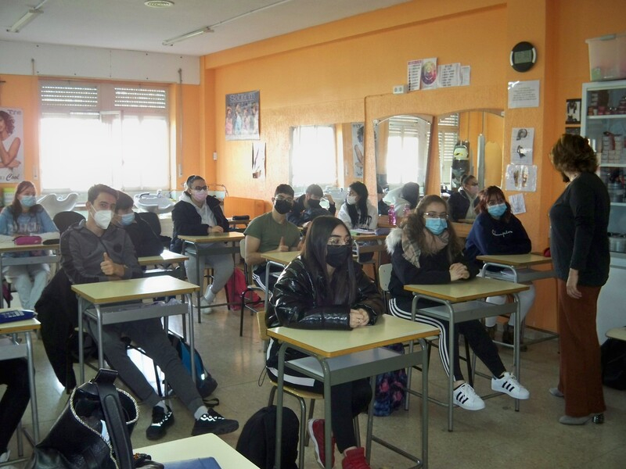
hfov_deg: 50.1
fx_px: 669
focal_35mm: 37
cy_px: 234
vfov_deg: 38.7
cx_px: 313
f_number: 3.1
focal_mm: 7.9
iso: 320
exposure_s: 1/30
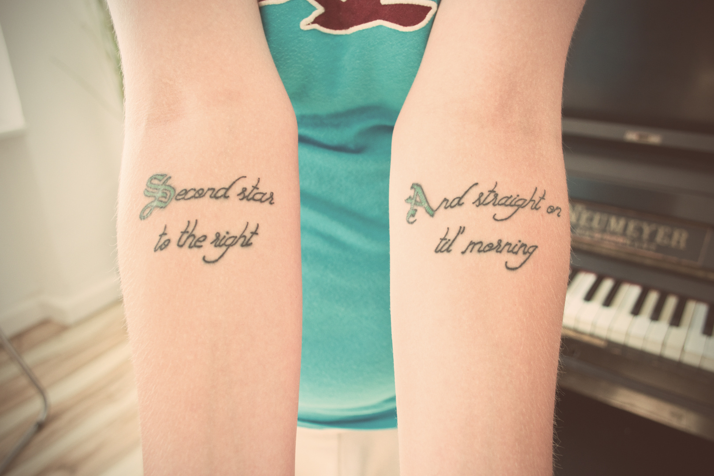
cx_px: 357
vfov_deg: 47.9
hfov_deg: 67.4
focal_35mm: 27
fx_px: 535
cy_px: 238
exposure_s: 1/125
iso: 400
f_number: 4
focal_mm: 18
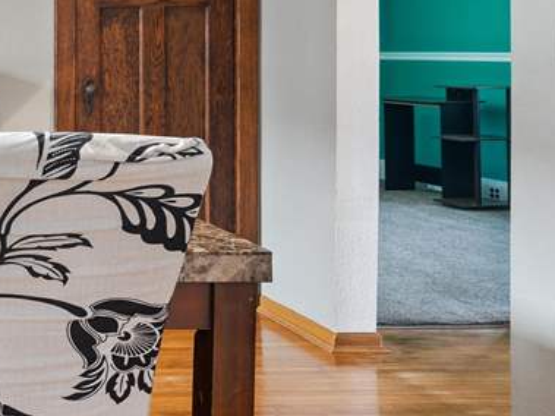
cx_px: -141
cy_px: 58
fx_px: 833
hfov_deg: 30.3
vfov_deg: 27.2
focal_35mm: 52
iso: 400
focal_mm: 16
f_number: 10
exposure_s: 1/2.5
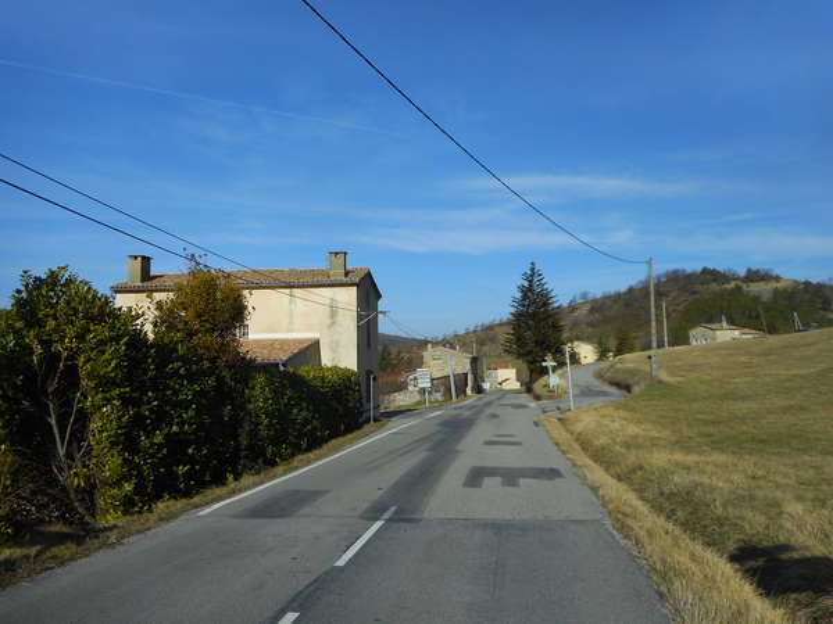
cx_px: 416
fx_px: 602
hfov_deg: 69.4
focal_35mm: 25
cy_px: 312
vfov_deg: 54.9
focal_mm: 4.5
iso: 80
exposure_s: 1/1250
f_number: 3.7
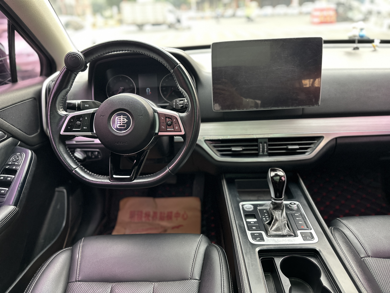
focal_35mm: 24
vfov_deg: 56.8
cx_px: 195
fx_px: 270
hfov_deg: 71.6
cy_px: 146
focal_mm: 6.86
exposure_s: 1/60
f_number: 1.78
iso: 250
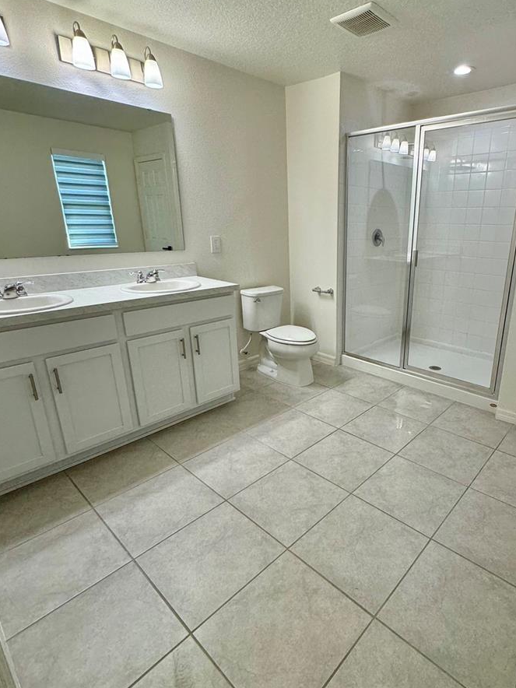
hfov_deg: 67.2
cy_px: 334
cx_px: 335
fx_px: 378
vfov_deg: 84.6
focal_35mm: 19
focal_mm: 2.22
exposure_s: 1/120
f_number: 2.2
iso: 80
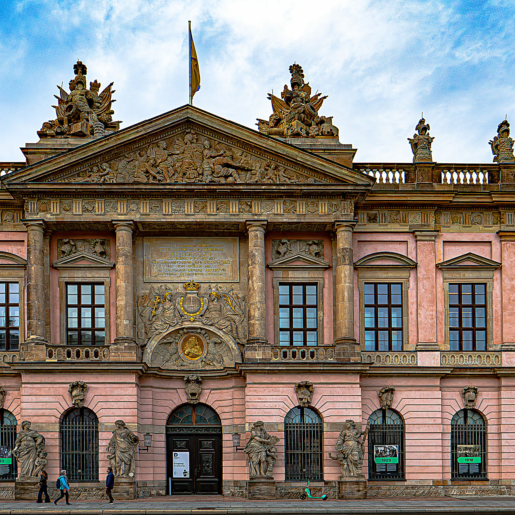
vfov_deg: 52.5
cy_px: 259
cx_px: 191
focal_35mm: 31
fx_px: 522
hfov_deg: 51.9
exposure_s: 1/160
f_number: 4
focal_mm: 13
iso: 200
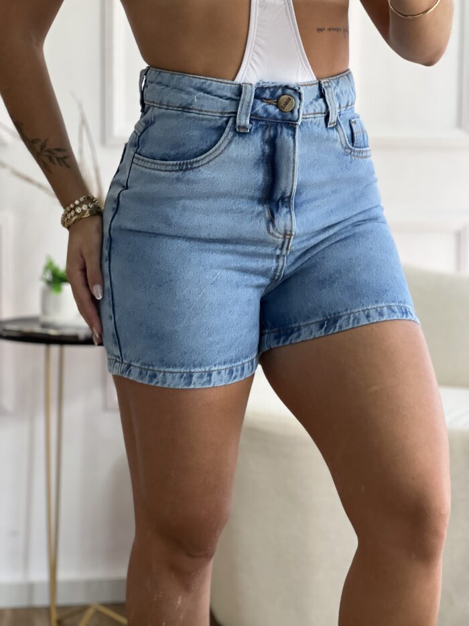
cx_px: 234
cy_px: 313
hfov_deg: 19.1
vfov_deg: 25.3
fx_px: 1391
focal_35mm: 77
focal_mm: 9
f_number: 2.8
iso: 125
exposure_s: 1/120
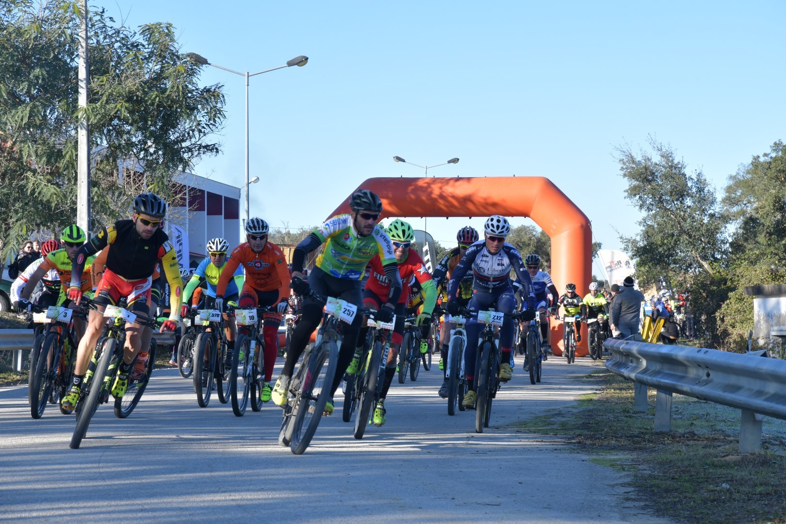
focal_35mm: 99
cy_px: 262
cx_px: 393
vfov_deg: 13.8
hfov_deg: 20.6
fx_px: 2161
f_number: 7.1
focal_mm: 66
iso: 200
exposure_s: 1/320
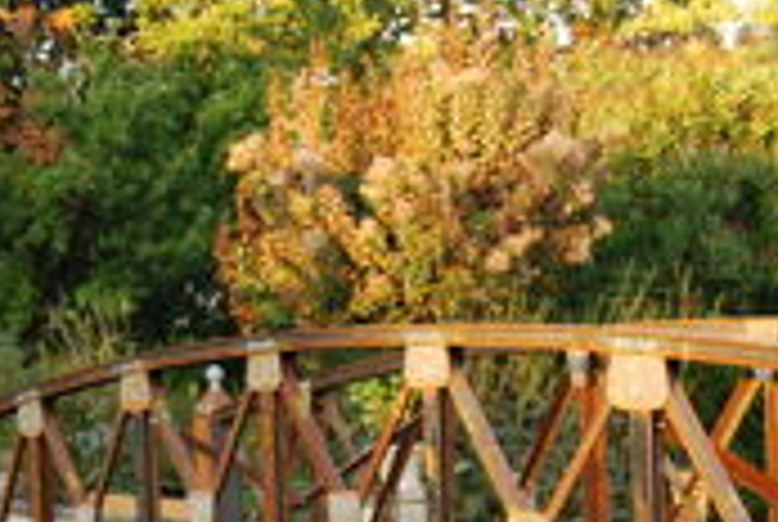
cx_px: 598
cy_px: 655
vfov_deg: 12.4
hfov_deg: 18.7
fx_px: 2338
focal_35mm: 108
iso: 200
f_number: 4.5
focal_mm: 26
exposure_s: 1/80
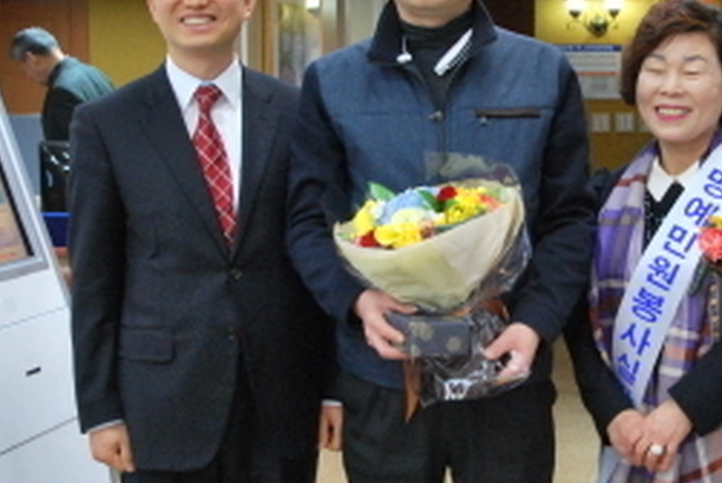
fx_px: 1486
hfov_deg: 26.9
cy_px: 303
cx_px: 555
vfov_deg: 18.4
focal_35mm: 74
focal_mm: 20
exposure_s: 1/25
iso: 800
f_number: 4
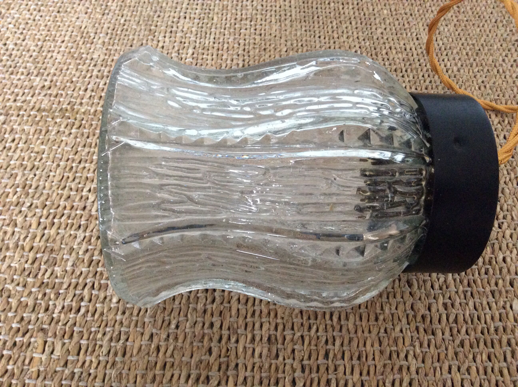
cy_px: 194
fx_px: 478
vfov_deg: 44.1
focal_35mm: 32
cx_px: 259
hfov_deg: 56.9
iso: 320
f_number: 2.4
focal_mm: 3.3
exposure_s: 1/25
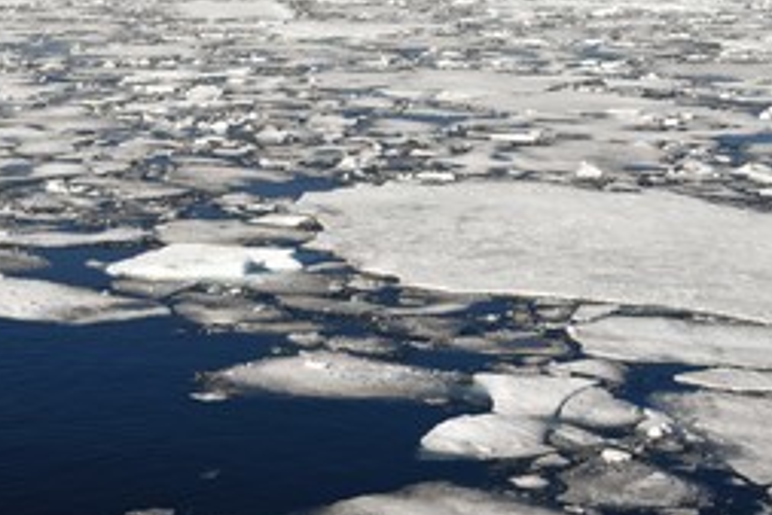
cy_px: 110
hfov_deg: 24.3
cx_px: 250
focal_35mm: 83
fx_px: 1781
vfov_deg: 16.4
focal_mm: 50
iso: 200
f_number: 16
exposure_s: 1/250
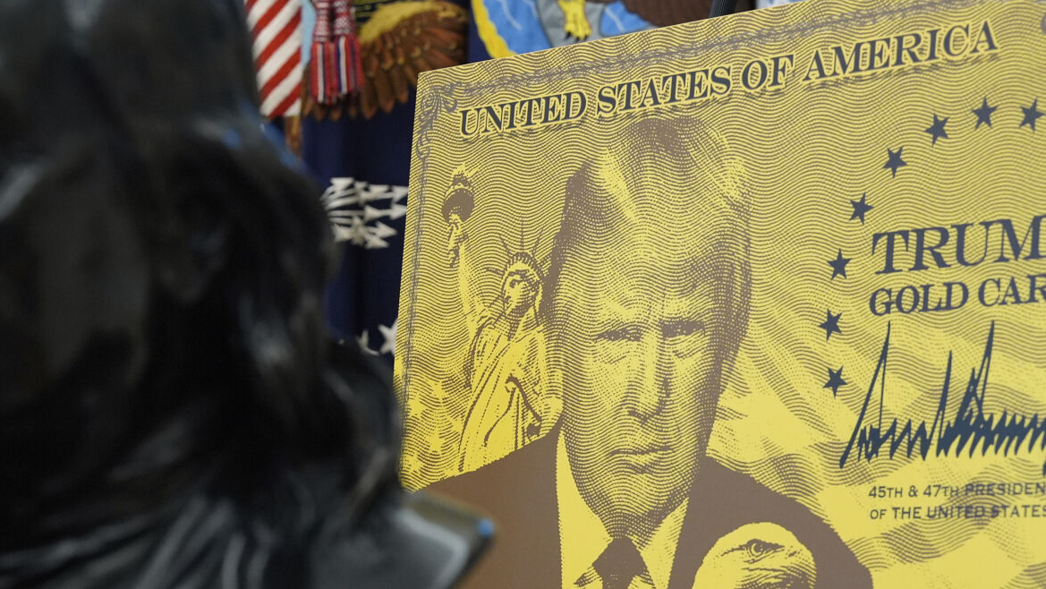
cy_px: 385
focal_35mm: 109
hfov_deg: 19.6
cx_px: 580
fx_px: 3024
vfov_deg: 11.1
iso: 2500
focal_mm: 69
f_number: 5.6
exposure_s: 1/60
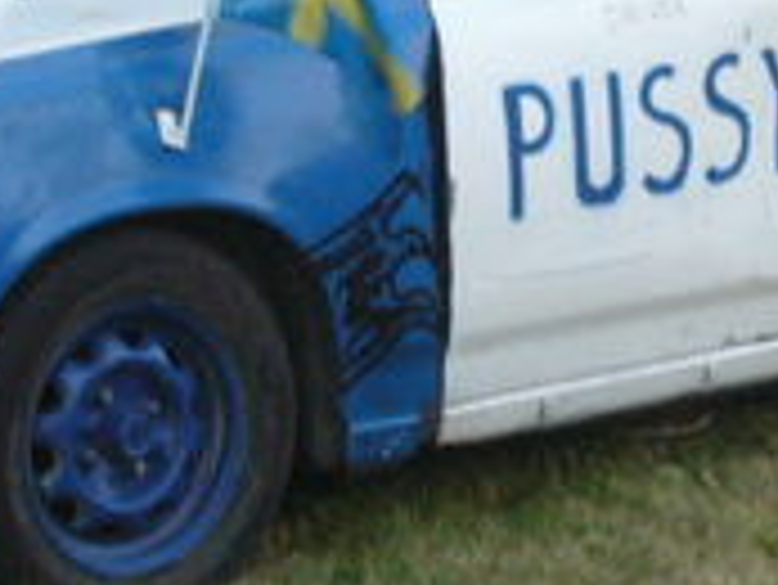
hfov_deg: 7.2
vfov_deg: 5.4
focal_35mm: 274
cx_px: 508
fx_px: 6162
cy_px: -18
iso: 200
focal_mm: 12.2
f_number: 4.1
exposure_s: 1/15
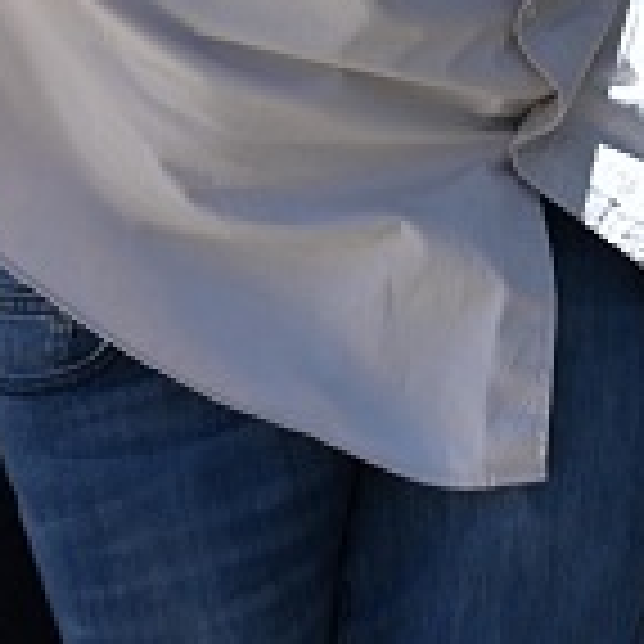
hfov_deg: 10.3
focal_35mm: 166
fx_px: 3494
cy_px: -419
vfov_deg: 10.1
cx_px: 878
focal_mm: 35
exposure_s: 1/640
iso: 100
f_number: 4
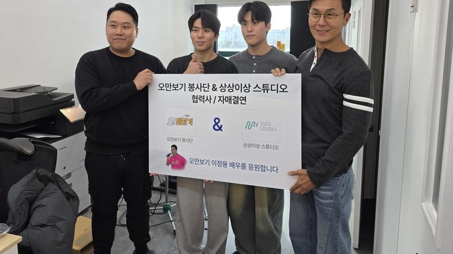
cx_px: 220
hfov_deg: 71.9
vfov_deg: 43.8
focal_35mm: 26
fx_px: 312
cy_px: 87
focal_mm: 6.3
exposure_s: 1/120
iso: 32
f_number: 1.7
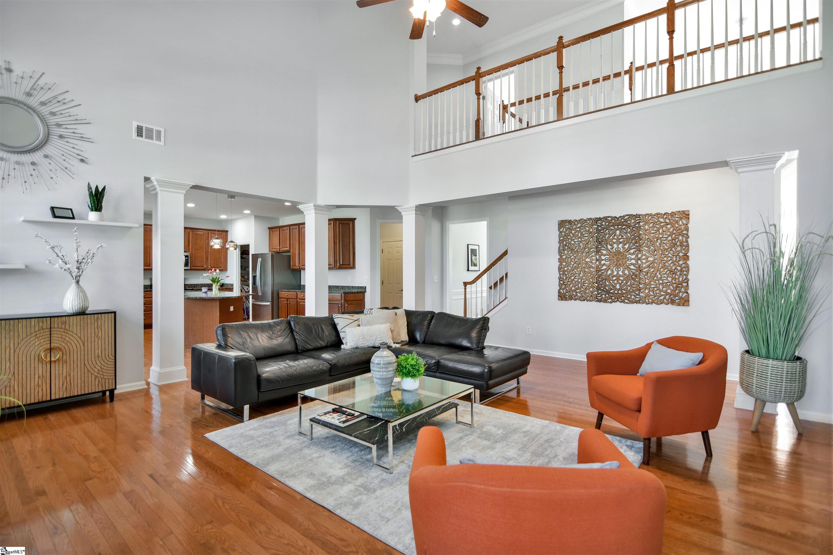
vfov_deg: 72.1
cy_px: 278
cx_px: 416
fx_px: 382
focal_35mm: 16
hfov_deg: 95.0
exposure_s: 1/15
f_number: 2.8
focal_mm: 11
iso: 100
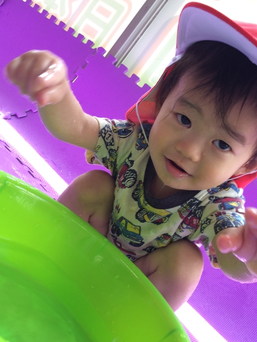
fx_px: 376
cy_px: 201
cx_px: 134
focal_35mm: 38
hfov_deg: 37.7
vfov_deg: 48.8
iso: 32
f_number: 2.2
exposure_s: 1/60
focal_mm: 4.15
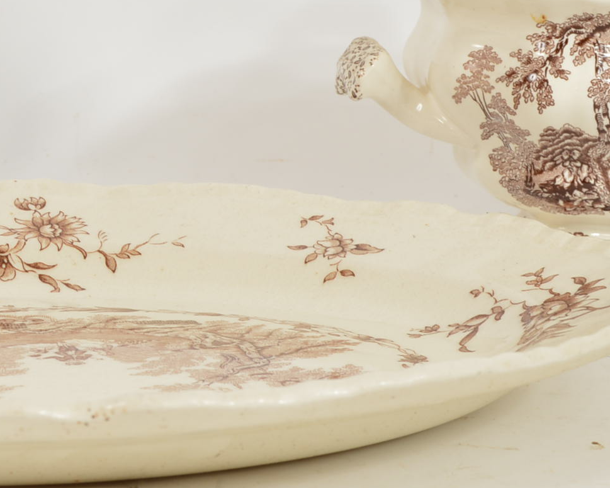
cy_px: 138
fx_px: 2365
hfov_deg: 14.6
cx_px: 117
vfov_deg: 11.8
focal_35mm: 131
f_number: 9
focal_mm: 30
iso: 100
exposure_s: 1/80
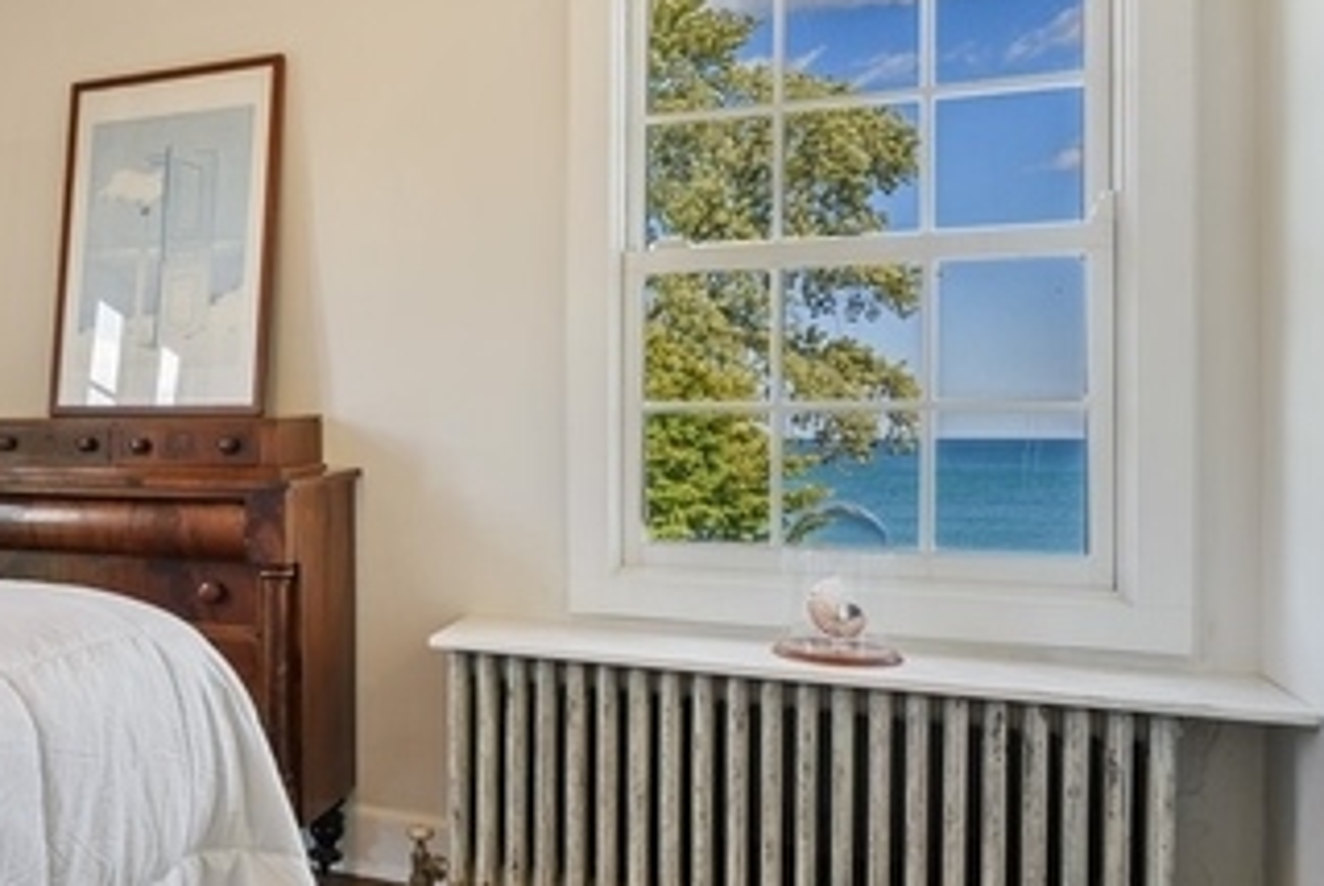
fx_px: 1325
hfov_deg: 47.9
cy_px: 445
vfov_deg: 36.9
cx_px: 145
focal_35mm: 36
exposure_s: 1/2
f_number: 9.5
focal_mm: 18
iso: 200
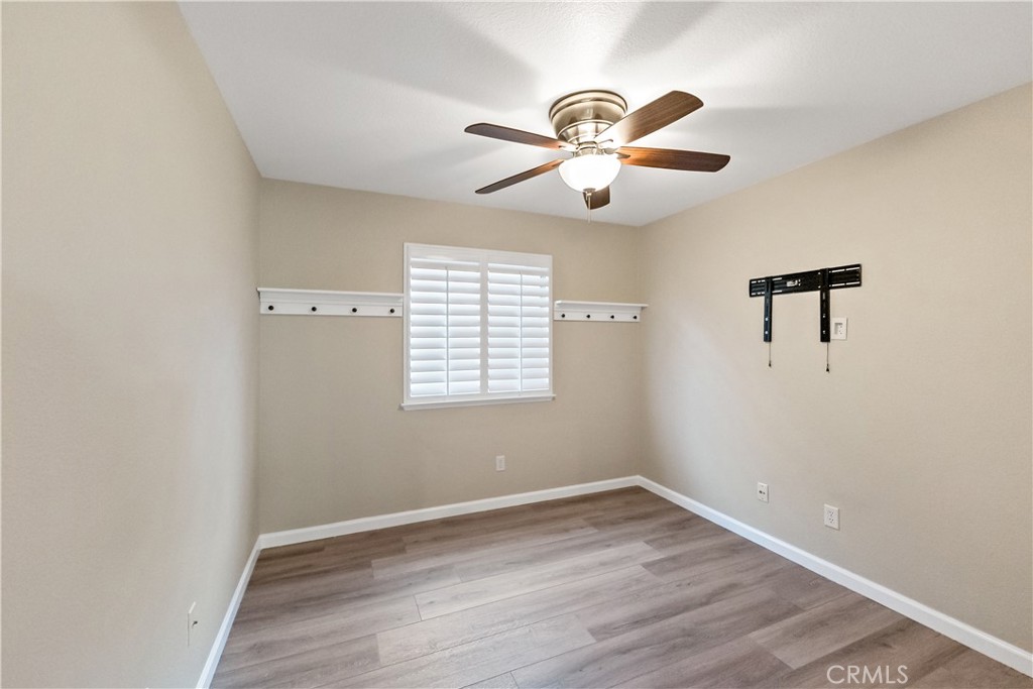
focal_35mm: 14
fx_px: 402
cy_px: 344
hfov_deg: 104.2
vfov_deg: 81.2
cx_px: 516
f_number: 2.8
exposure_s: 1/160
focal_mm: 14
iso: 2500
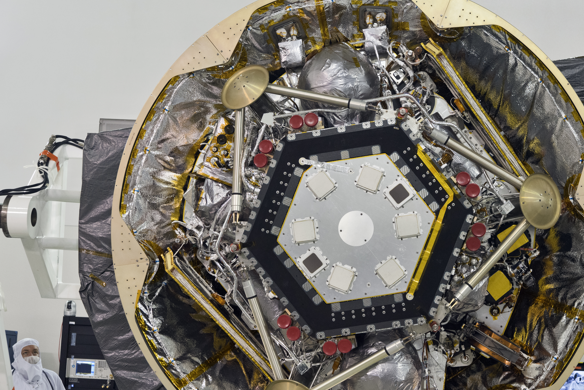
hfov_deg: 25.9
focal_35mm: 78
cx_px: 355
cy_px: 229
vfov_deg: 17.5
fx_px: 1266
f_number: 6.3
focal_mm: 60
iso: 2000
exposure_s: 1/160
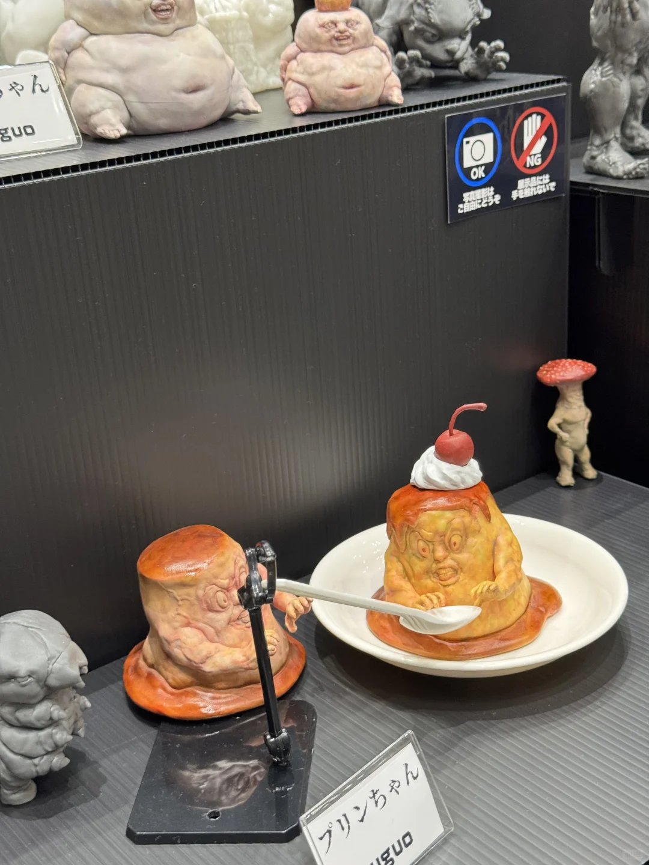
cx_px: 324
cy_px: 432
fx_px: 1200
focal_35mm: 48
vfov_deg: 39.7
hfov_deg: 30.3
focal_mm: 6.86
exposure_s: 1/50
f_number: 1.78
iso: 250
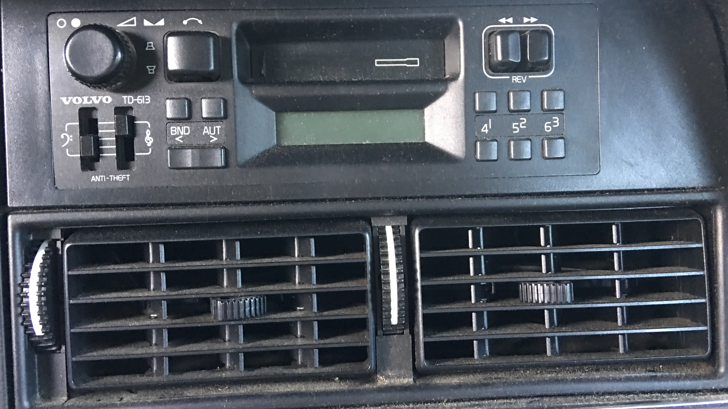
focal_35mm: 32
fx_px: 618
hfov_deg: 61.0
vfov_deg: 36.7
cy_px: 202
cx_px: 364
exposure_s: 1/4
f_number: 2.2
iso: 64
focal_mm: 4.15
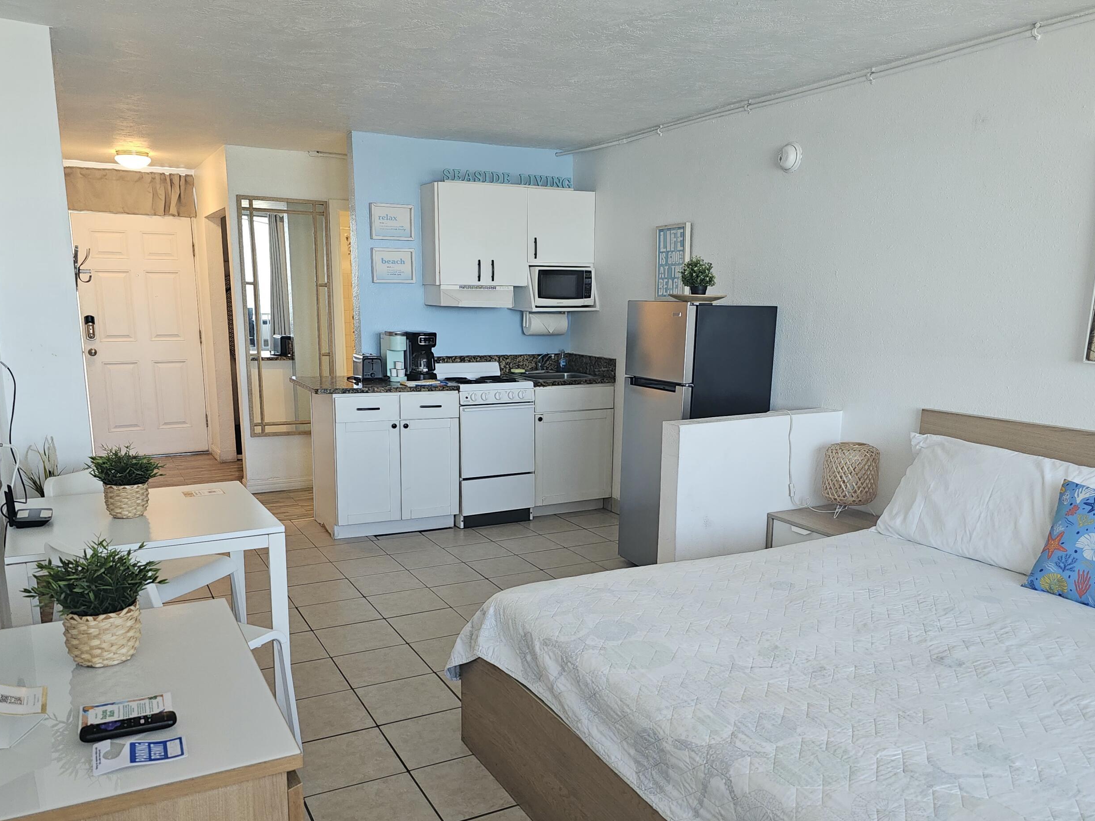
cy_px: 484
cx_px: 555
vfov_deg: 49.5
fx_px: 886
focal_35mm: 28
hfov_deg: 63.4
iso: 80
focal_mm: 6.3
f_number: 1.7
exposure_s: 1/60
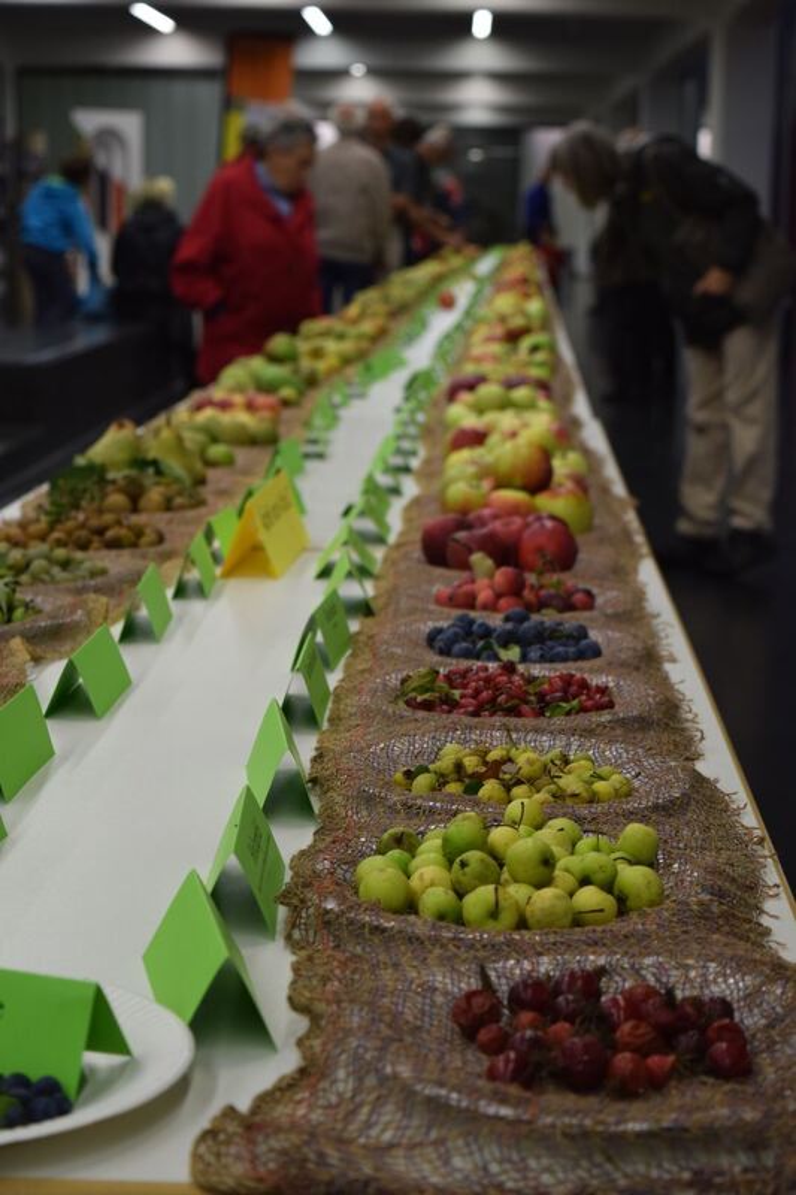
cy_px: 598
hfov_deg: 18.9
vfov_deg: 28.1
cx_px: 398
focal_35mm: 72
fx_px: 2389
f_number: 5.3
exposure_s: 1/60
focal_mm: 48
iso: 500
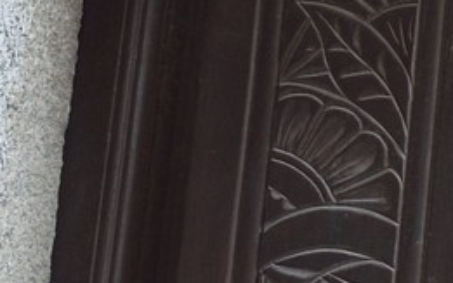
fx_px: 2777
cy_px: -109
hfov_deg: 8.2
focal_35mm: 225
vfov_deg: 5.8
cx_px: 1265
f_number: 3.2
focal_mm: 36
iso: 400
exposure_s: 1/200
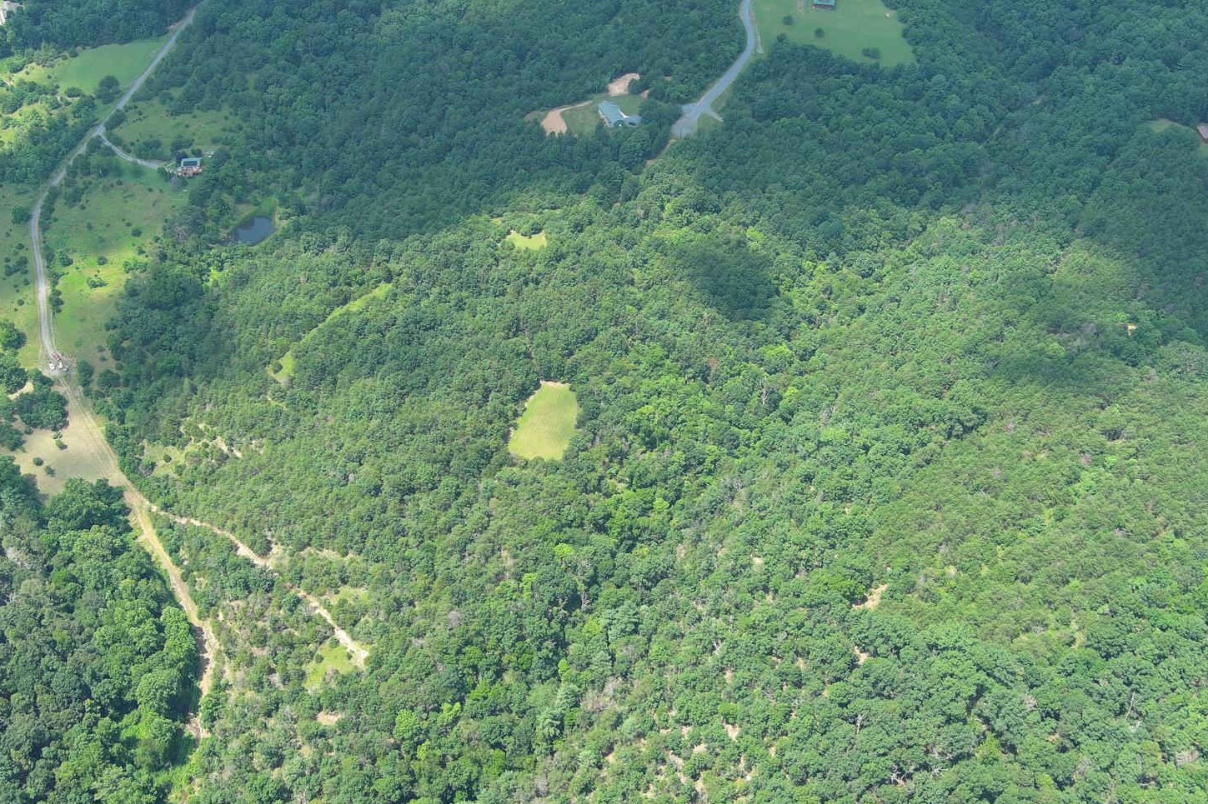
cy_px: 474
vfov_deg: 32.5
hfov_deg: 47.4
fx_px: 1375
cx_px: 630
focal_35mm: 41
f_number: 2.8
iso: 100
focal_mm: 10.57
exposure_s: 1/395
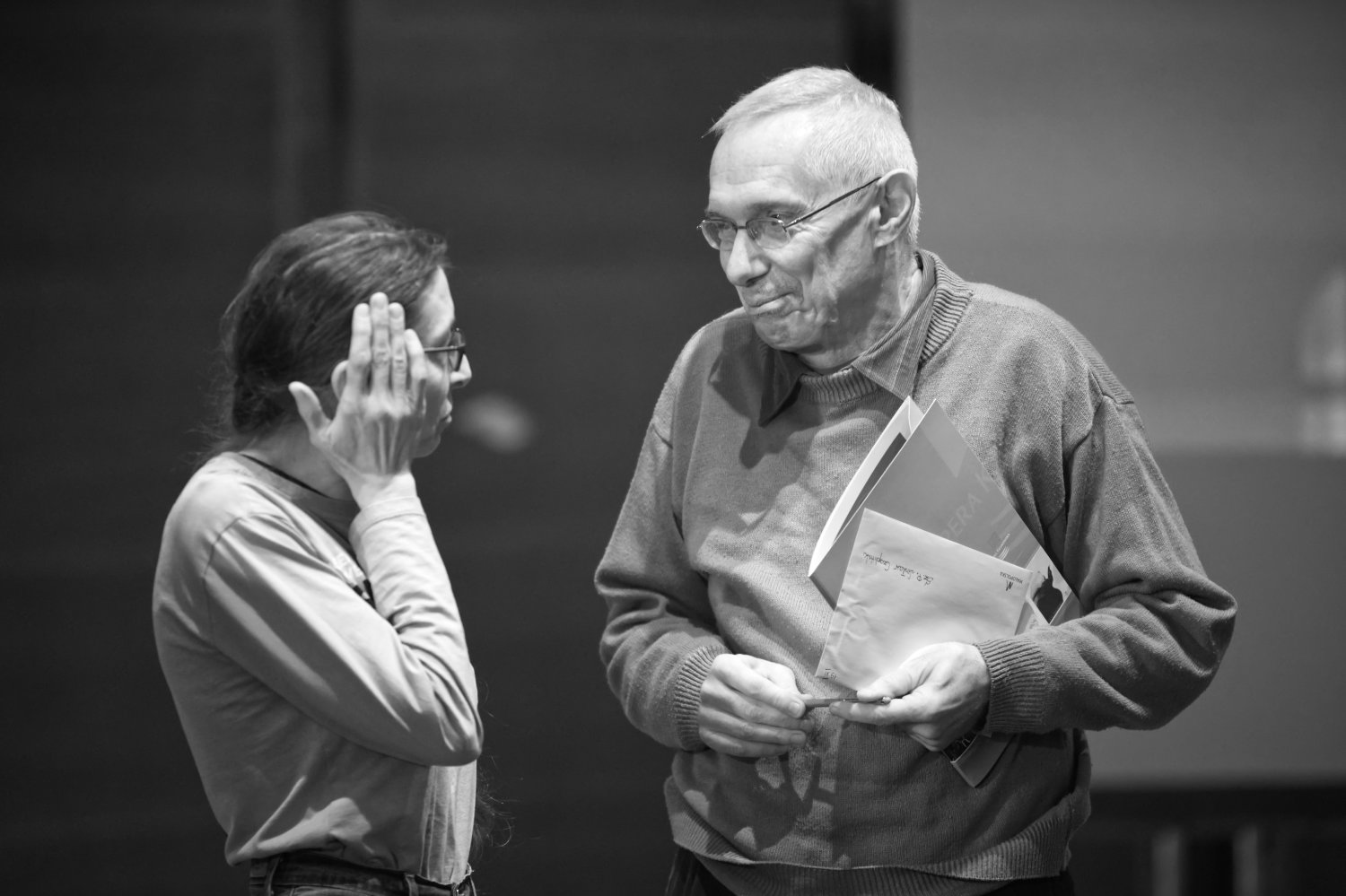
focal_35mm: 200
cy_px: 448
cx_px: 673
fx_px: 7475
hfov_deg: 10.3
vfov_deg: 6.9
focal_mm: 200
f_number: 2.8
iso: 5000
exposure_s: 1/125
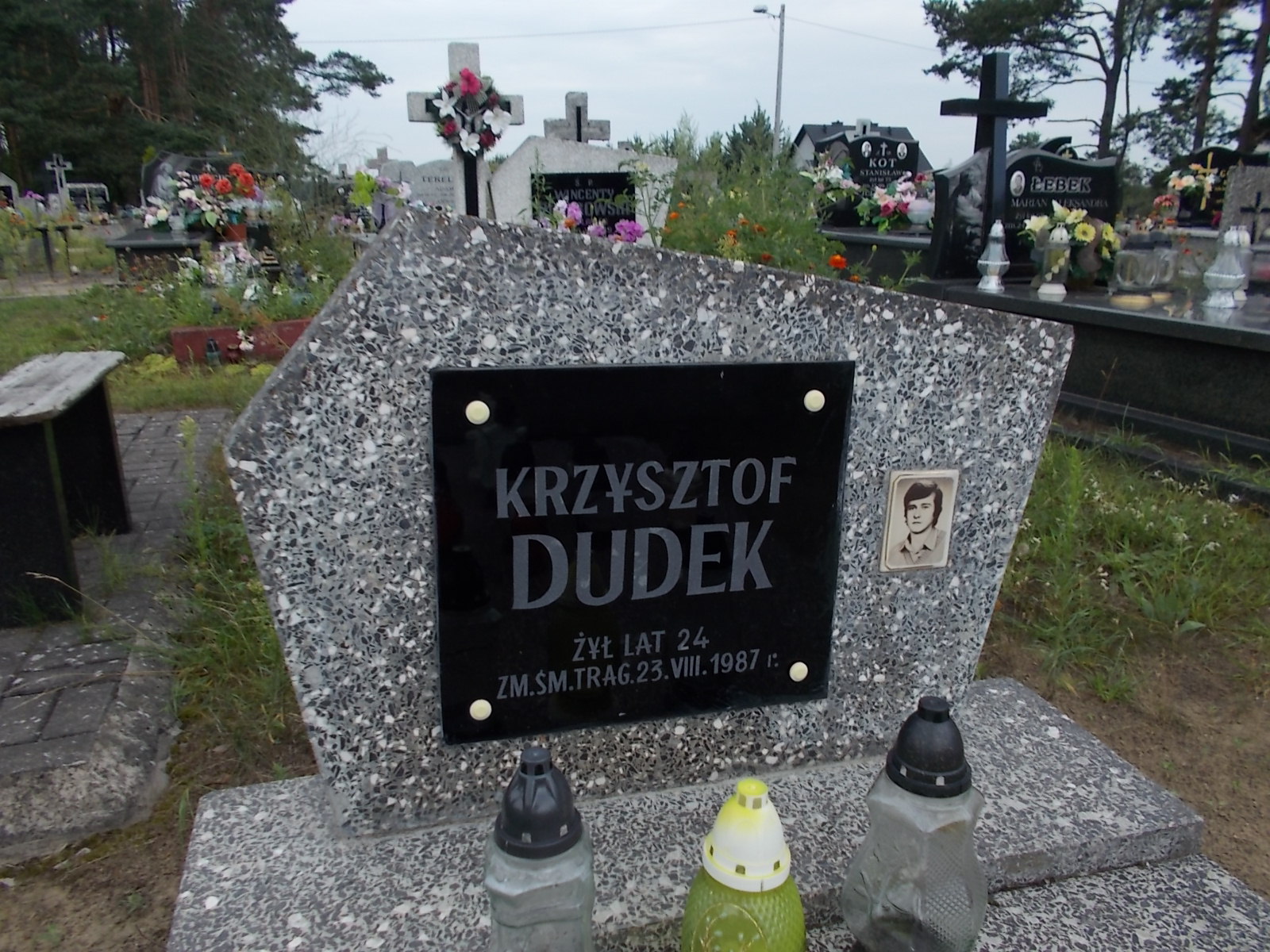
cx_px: 635
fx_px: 954
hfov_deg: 67.3
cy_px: 476
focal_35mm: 26
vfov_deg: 53.1
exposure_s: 1/80
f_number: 8
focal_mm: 4.6
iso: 80
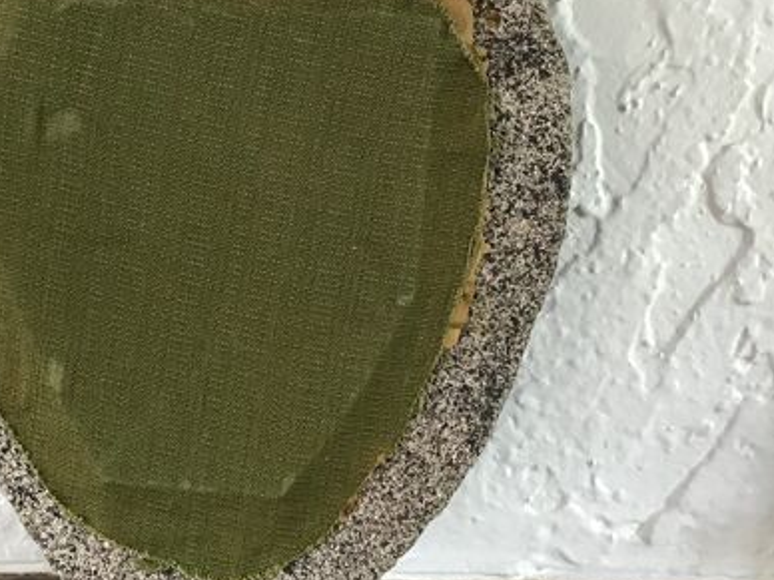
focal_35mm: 48
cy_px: 243
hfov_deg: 38.7
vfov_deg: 30.2
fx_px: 1073
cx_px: 205
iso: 100
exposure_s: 1/33
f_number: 2.4
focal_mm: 3.3
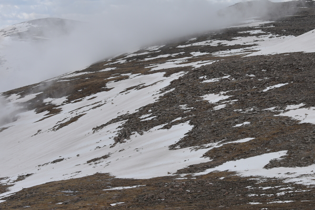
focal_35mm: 120
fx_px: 1050
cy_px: 75
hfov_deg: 16.9
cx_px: 271
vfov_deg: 11.4
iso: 100
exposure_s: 1/320
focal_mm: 62
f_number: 9
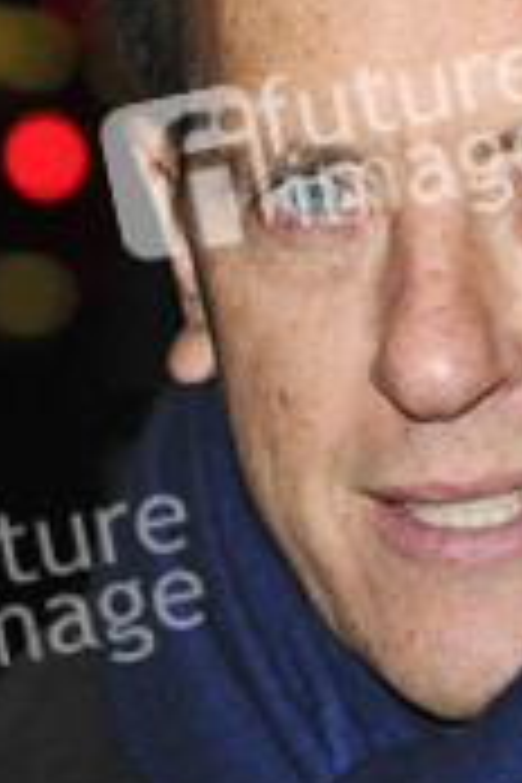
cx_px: 466
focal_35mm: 276
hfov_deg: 5.0
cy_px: 378
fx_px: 6003
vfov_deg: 7.5
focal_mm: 80
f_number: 5
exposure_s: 1/200
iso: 400
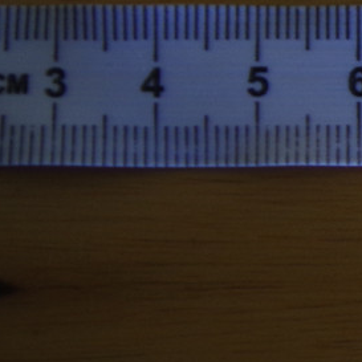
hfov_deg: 10.5
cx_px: 643
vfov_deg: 11.1
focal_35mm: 157
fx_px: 1858
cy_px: 84
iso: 800
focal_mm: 28
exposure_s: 1/125
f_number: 4
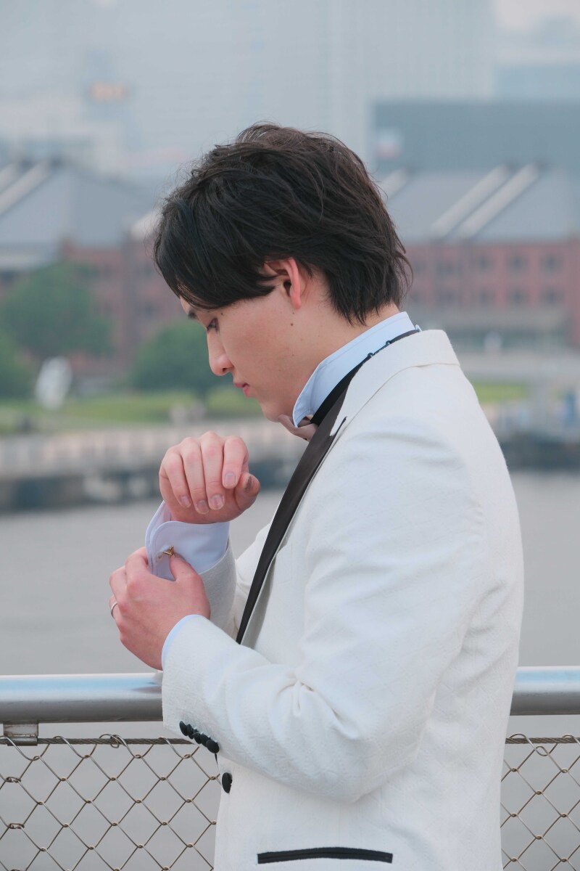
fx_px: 3552
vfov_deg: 14.0
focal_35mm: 147
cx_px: 290
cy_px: 436
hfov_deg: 9.3
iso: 500
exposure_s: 1/125
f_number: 5.6
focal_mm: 98.2
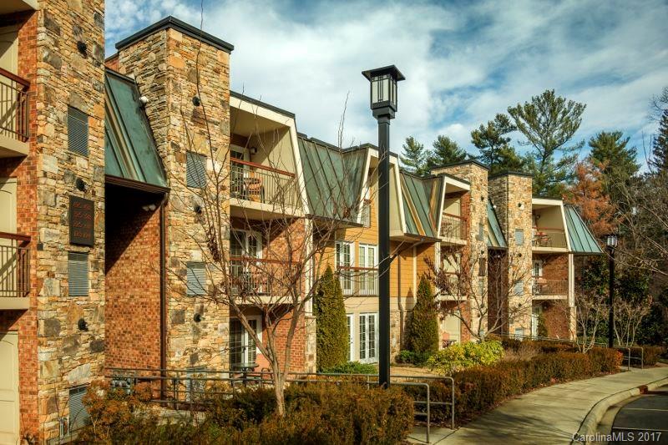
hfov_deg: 65.5
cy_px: 222
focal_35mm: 28
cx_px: 334
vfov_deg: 46.4
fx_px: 519
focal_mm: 28
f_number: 9
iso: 200
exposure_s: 1/400
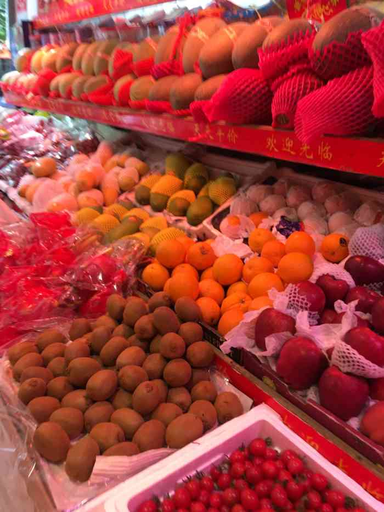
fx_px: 429
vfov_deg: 61.7
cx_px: 192
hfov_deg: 48.2
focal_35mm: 29
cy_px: 256
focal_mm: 4.15
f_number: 2.2
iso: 32
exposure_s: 1/17
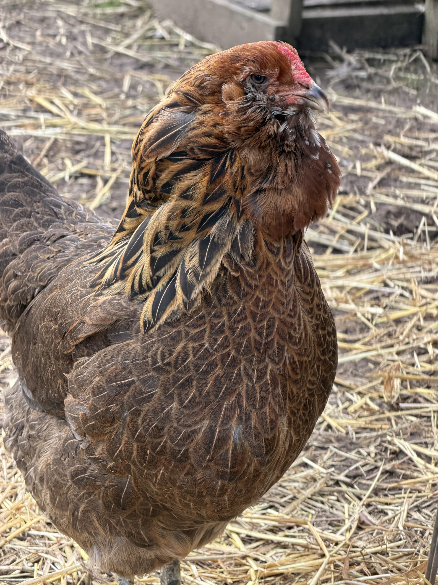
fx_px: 1687
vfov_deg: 19.6
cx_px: 219
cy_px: 292
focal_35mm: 100
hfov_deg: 14.8
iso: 160
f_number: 2.8
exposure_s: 1/121
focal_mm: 16.89
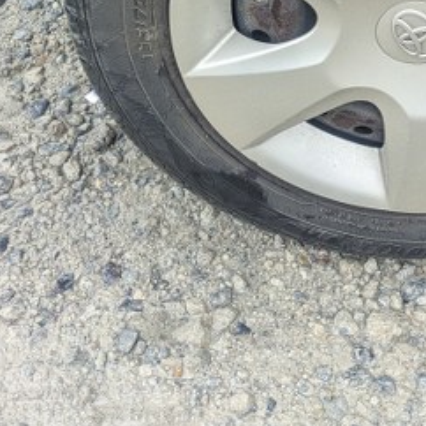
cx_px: 349
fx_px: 1016
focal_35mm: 73
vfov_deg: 22.0
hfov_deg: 23.3
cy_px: -81
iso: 54
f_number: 1.89
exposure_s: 1/120
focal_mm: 5.43
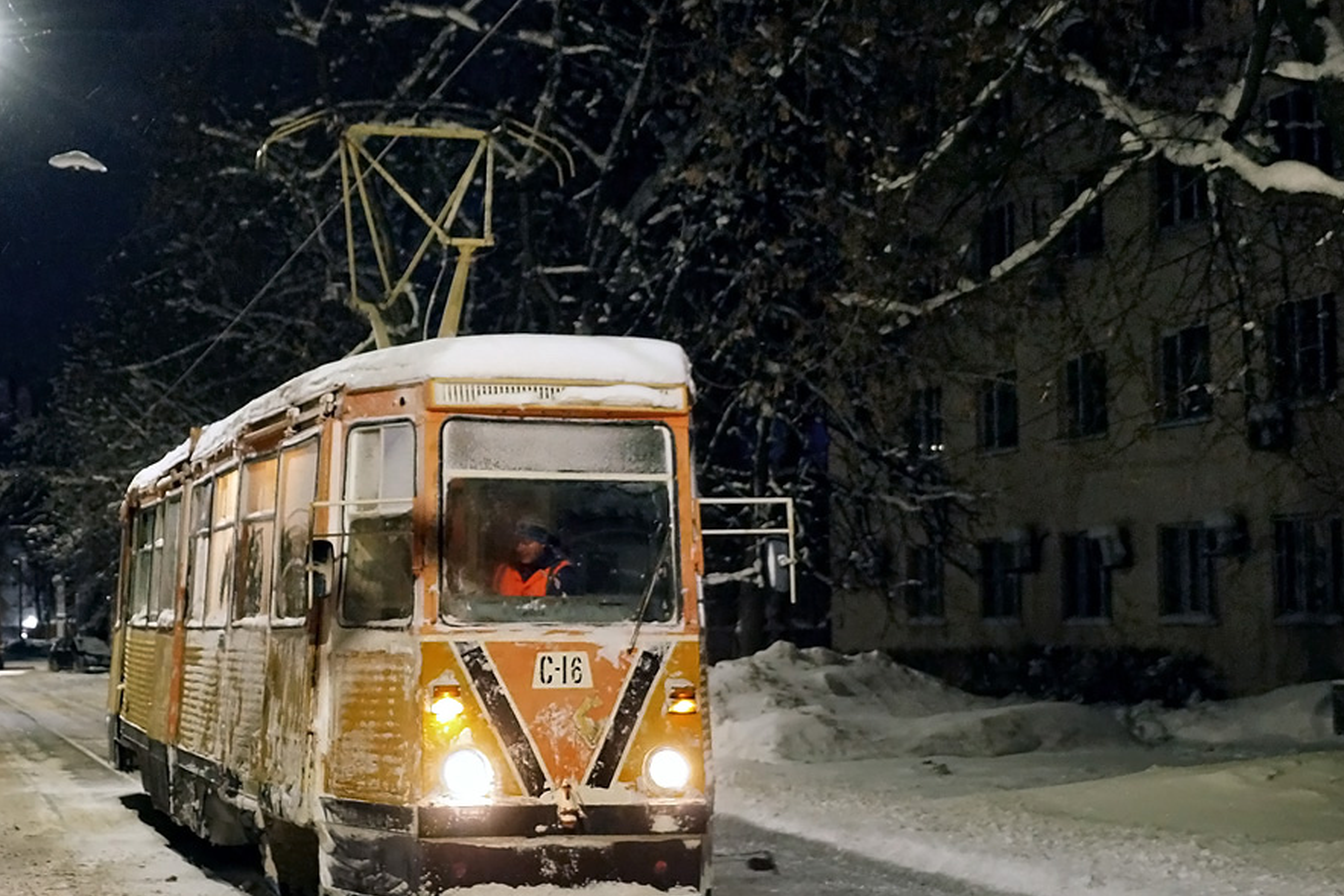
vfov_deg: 23.8
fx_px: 2127
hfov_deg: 34.8
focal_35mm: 57
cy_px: 472
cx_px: 485
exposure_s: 1/20
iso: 800
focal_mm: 28
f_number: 4.5
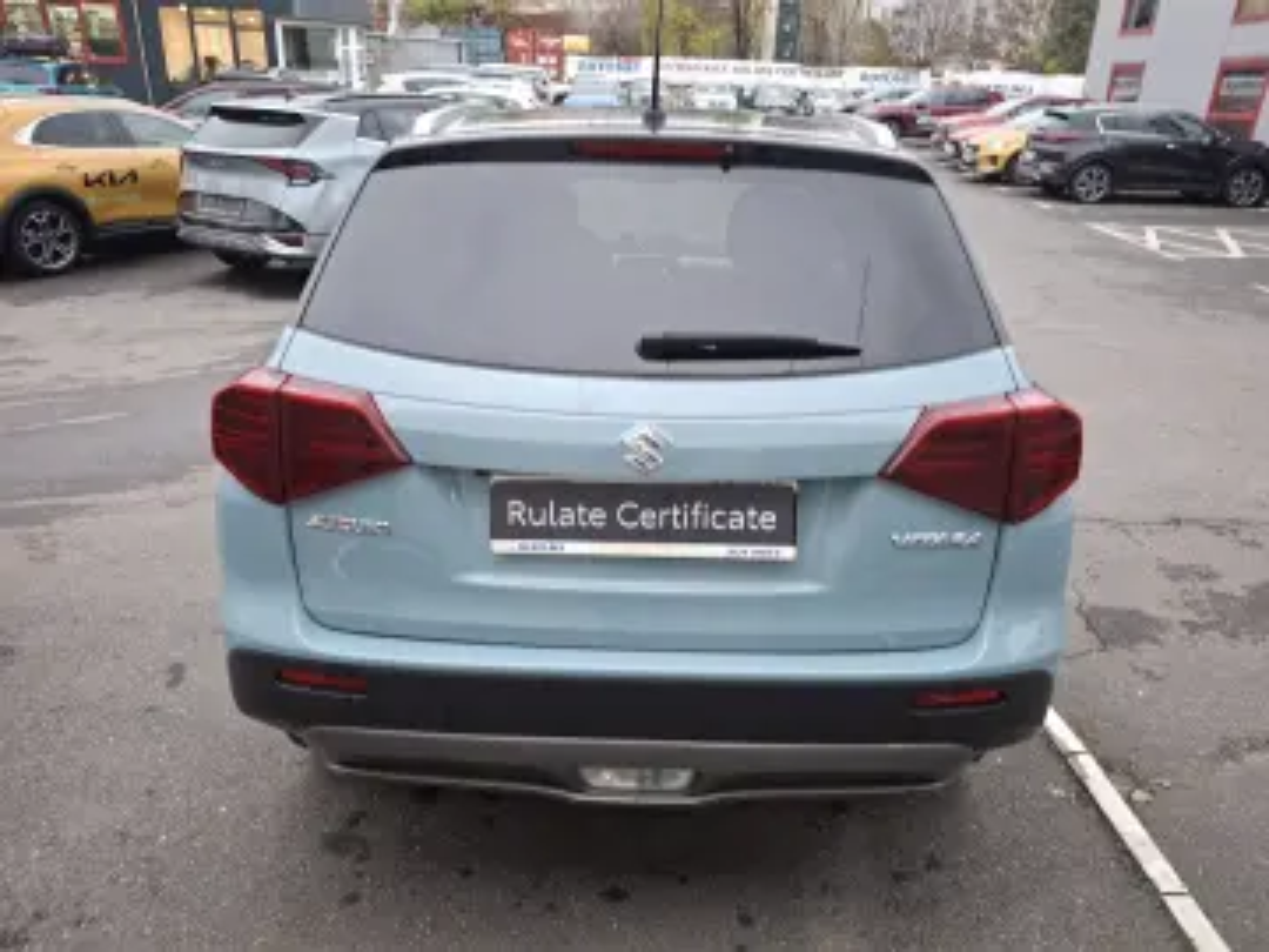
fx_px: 916
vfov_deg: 54.9
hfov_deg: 69.4
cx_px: 634
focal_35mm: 25
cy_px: 476
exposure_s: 1/50
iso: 200
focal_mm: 4.69
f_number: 1.8
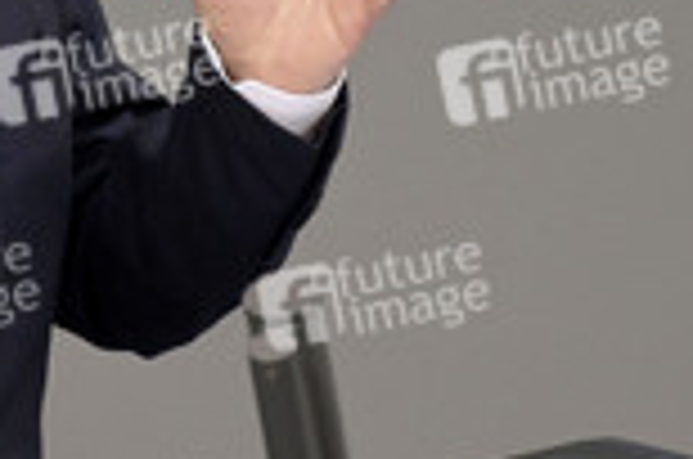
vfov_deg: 0.9
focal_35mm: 1469
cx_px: -16
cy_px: -40
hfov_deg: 1.4
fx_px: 28220
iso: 8000
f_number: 5.6
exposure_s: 1/500
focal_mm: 500
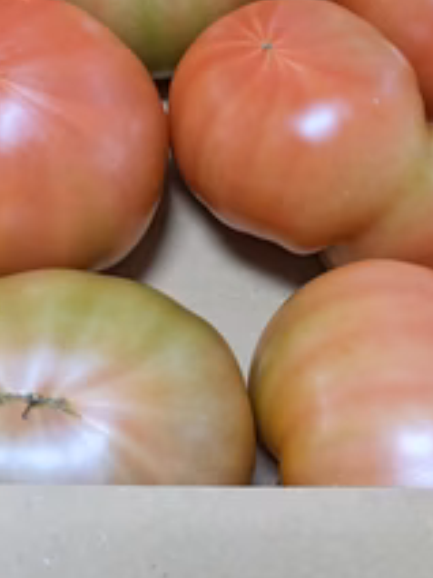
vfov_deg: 35.9
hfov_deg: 28.5
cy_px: 93
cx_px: 256
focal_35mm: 51
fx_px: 851
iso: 298
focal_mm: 4.38
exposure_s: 1/120
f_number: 1.73
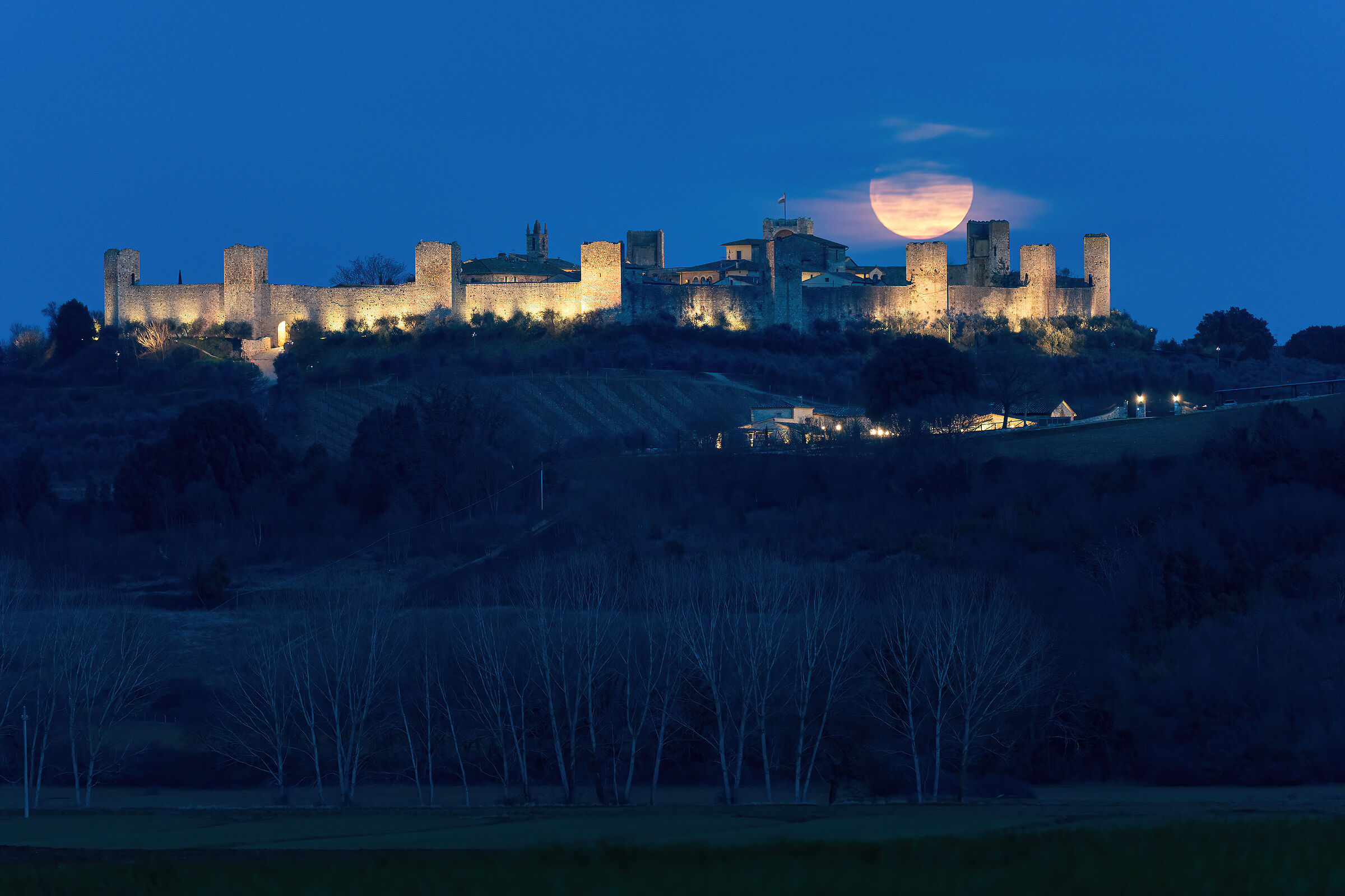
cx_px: 672
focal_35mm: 300
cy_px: 448
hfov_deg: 6.9
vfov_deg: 4.6
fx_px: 11207
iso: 800
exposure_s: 3.2
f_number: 6.3
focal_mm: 300
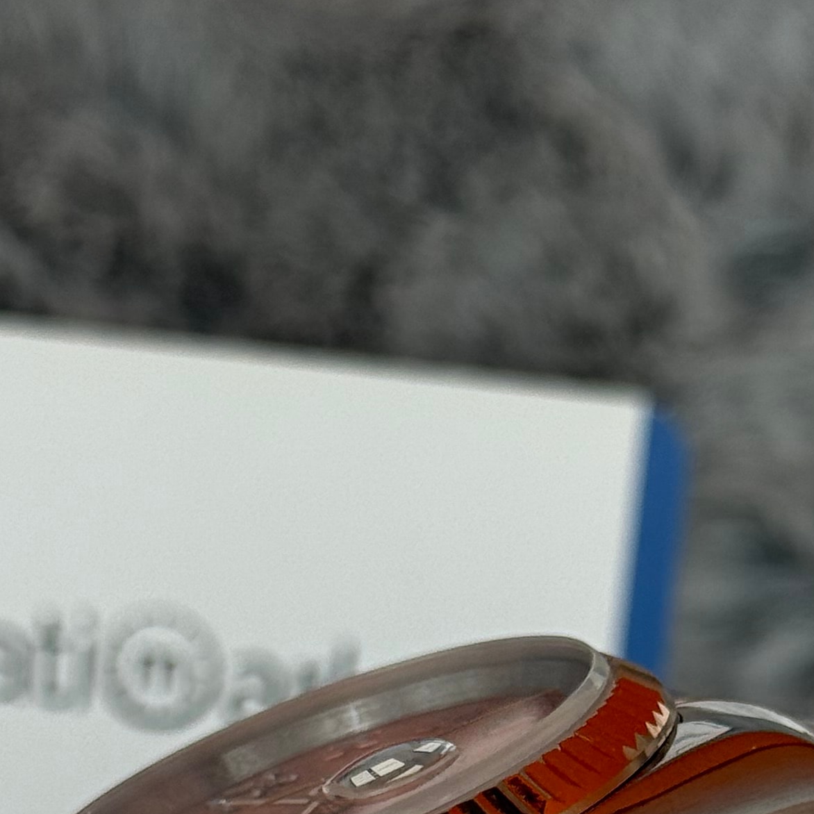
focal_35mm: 146
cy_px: 997
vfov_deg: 11.7
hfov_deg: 12.0
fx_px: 3884
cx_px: 495
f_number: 1.78
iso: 64
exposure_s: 1/1070
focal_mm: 6.76
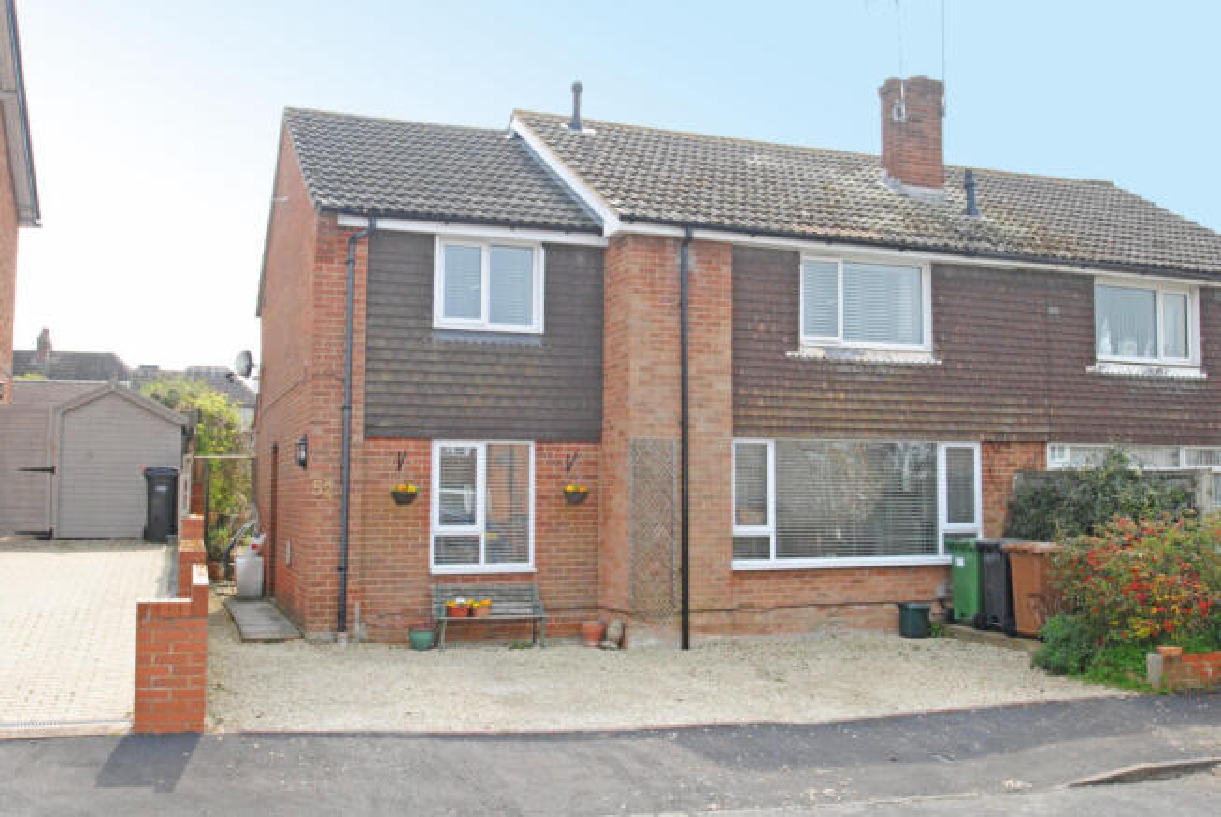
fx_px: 1222
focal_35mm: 36
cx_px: 610
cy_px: 408
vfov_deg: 37.0
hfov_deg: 53.1
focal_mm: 24
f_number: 13
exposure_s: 1/200
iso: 800
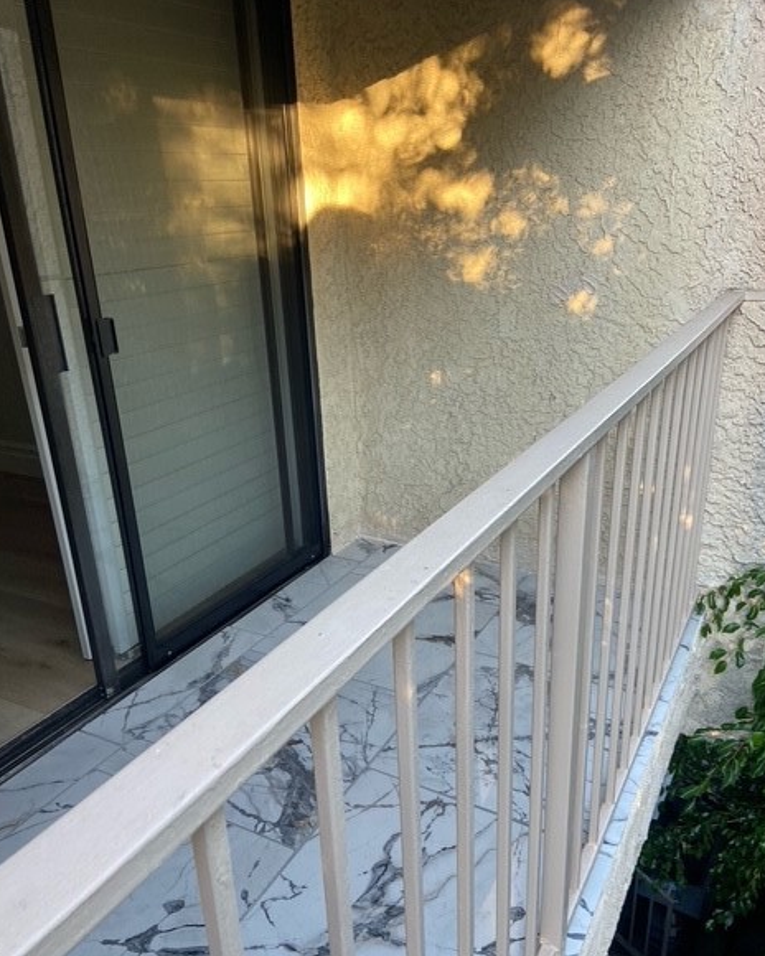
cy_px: 511
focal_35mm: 28
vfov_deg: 62.1
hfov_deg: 51.5
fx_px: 792
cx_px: 384
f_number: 1.8
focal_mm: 4.25
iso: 80
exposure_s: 1/121
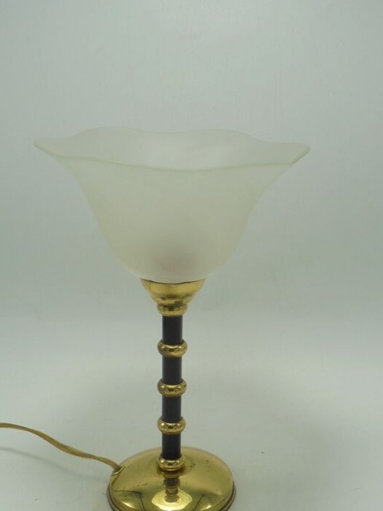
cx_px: 181
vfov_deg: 38.8
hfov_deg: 29.7
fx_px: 723
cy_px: 302
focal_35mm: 49
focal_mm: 6.9
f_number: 4.2
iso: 100
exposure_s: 1/100
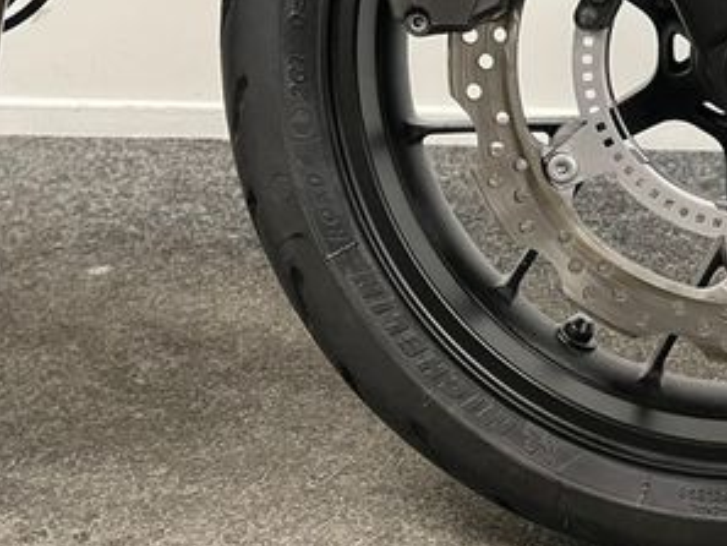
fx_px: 1177
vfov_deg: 25.0
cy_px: 15
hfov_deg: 32.1
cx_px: 695
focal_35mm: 56
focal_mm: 5.1
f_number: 1.6
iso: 250
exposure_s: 1/50
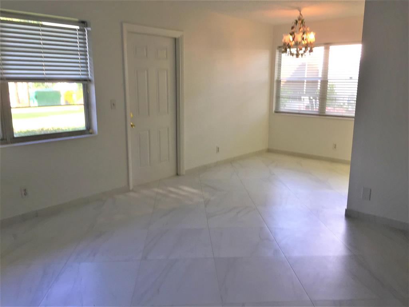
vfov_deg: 48.2
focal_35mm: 29
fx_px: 343
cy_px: 154
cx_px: 204
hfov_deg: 61.7
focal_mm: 4.15
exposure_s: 1/60
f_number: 2.2
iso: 40
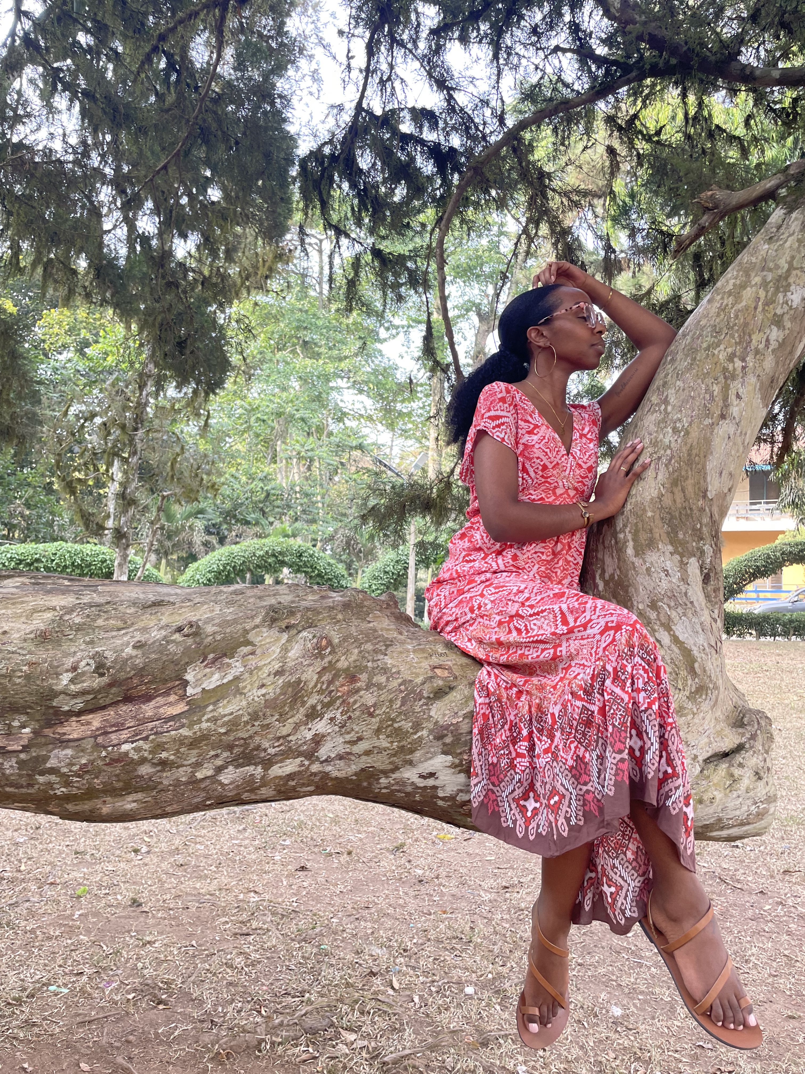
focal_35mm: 26
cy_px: 537
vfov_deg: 67.3
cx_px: 402
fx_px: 806
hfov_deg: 53.1
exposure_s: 1/121
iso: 50
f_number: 1.6
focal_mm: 4.2
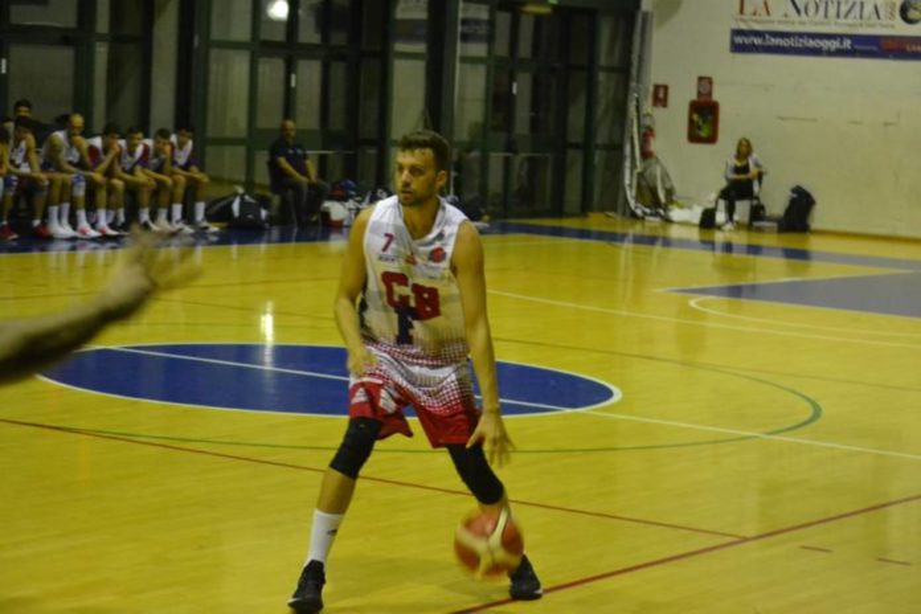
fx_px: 2494
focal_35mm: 98
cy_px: 307
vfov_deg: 14.0
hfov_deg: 20.9
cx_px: 460
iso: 3200
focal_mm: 65
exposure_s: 1/100
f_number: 4.2
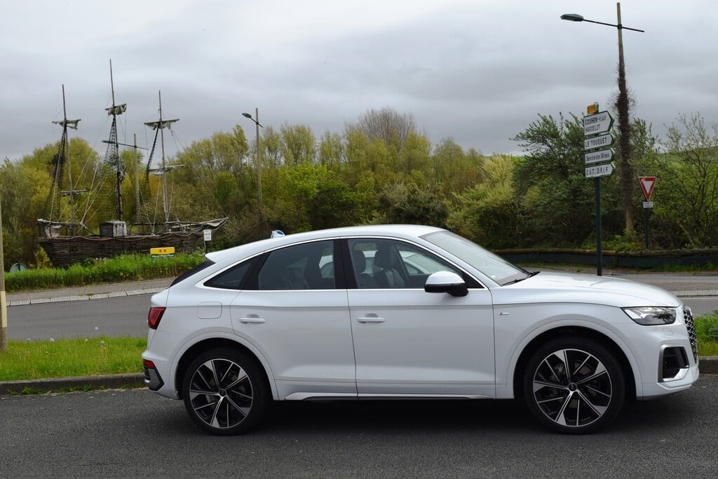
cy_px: 240
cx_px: 359
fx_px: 957
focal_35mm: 48
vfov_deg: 28.1
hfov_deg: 41.1
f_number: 10
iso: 200
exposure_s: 1/400
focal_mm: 32
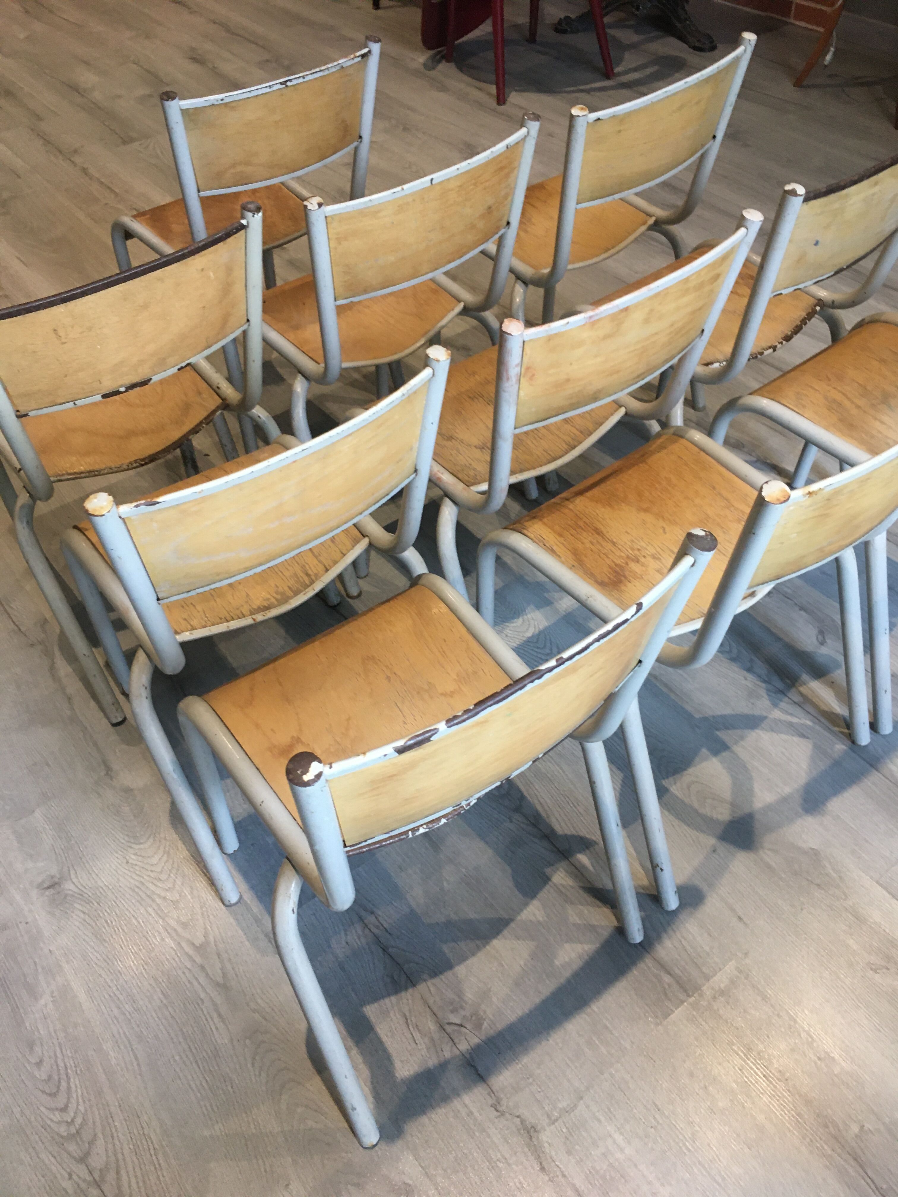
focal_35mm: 29
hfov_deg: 48.2
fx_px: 1003
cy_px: 598
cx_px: 449
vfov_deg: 61.7
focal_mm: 4.15
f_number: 2.2
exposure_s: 1/33
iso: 125
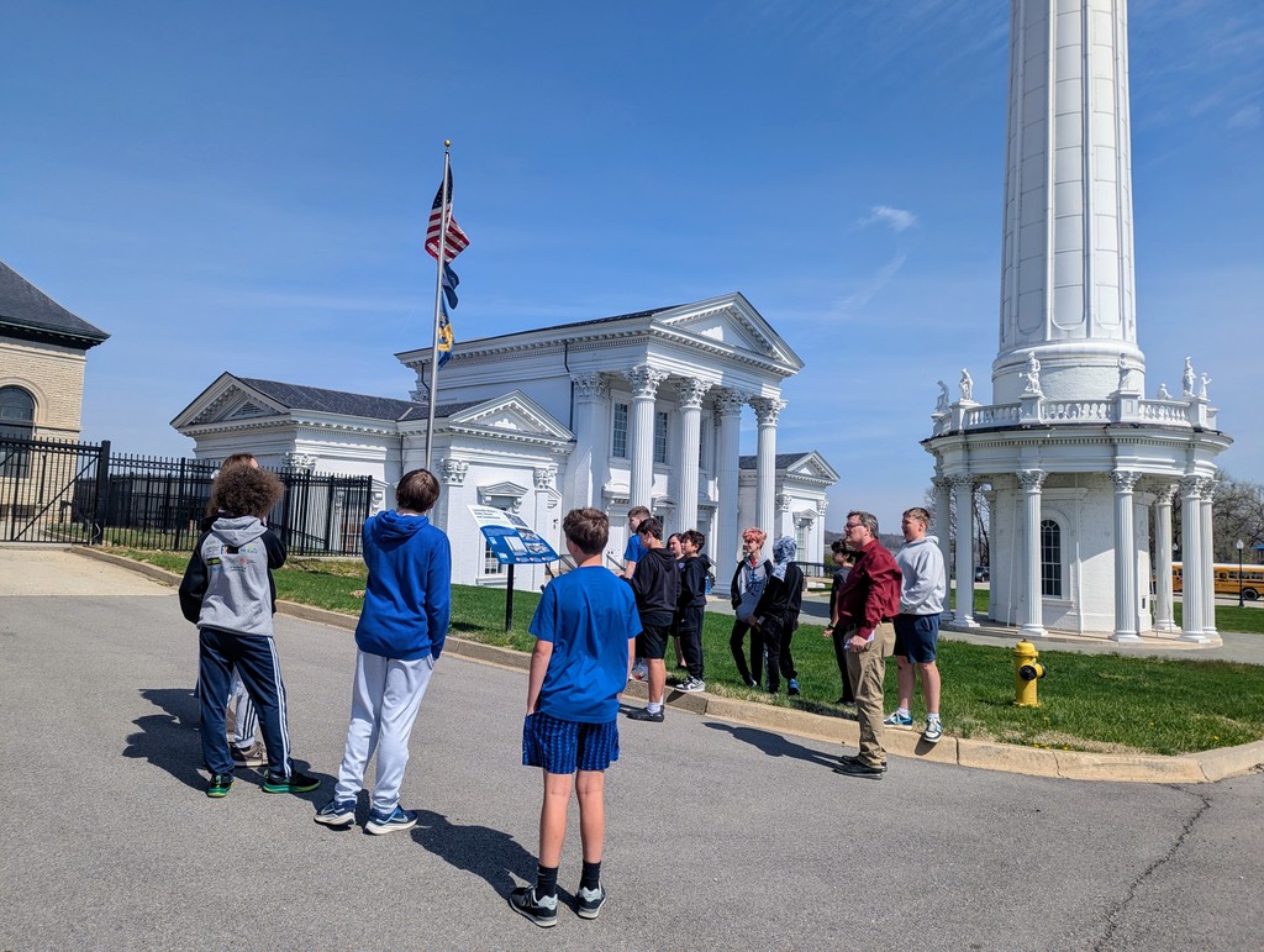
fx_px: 878
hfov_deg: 71.5
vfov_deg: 56.9
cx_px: 632
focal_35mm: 24
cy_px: 476
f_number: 1.85
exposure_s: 1/4184
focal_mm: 6.81
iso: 44
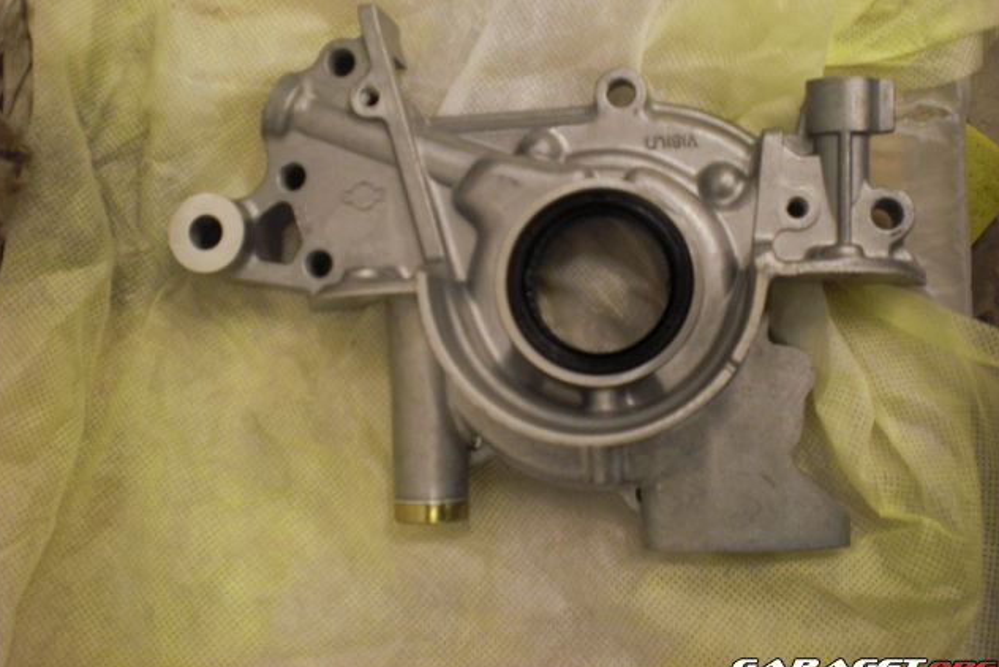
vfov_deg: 33.4
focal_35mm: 40
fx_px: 1110
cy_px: 303
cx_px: 496
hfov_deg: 48.4
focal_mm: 6.3
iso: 200
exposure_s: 1/20
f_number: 3.1
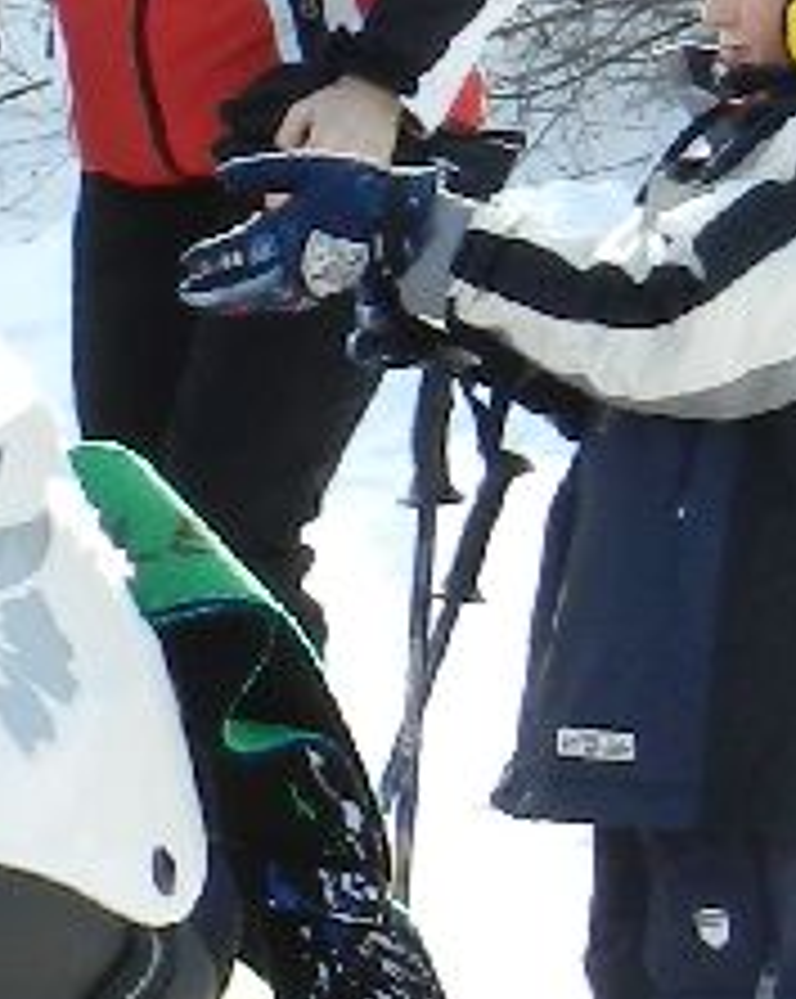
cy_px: 619
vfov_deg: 7.7
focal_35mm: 251
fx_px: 7407
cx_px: -1345
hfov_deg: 5.8
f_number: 4
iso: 160
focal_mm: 6.7
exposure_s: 1/400
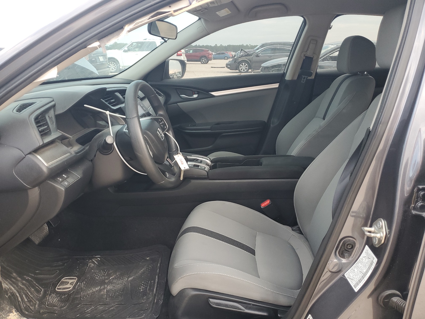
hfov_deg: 67.3
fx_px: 319
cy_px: 160
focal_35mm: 26
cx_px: 212
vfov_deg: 53.1
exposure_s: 1/120
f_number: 1.5
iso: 80
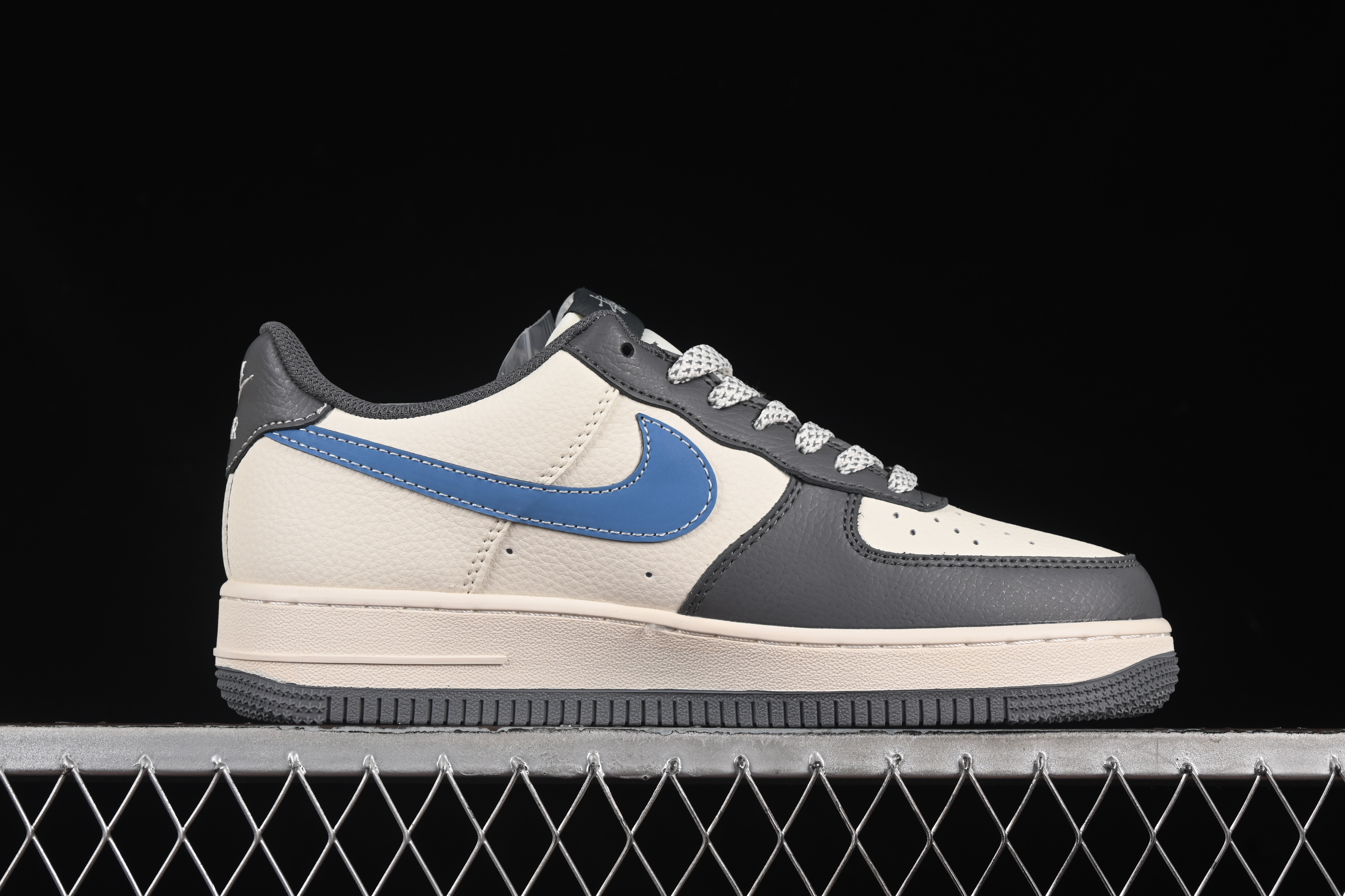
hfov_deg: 27.0
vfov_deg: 18.2
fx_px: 2802
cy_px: 448
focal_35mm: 75
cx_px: 672
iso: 160
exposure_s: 1/80
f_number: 8
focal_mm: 50
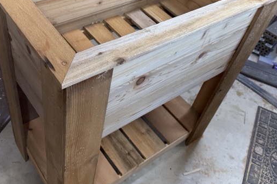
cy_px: 77
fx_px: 300
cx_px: 115
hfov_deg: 49.4
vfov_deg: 34.1
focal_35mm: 39
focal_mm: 6.76
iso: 125
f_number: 1.78
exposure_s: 1/120
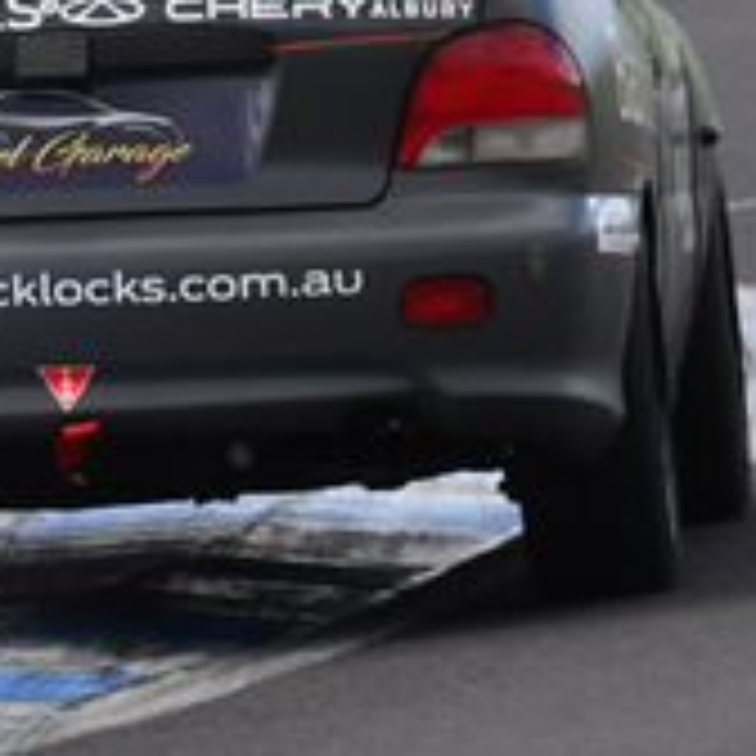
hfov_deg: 0.6
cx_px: -27
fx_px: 74818
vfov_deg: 0.6
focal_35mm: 3028
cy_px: -40
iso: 400
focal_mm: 500
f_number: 9
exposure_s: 1/500
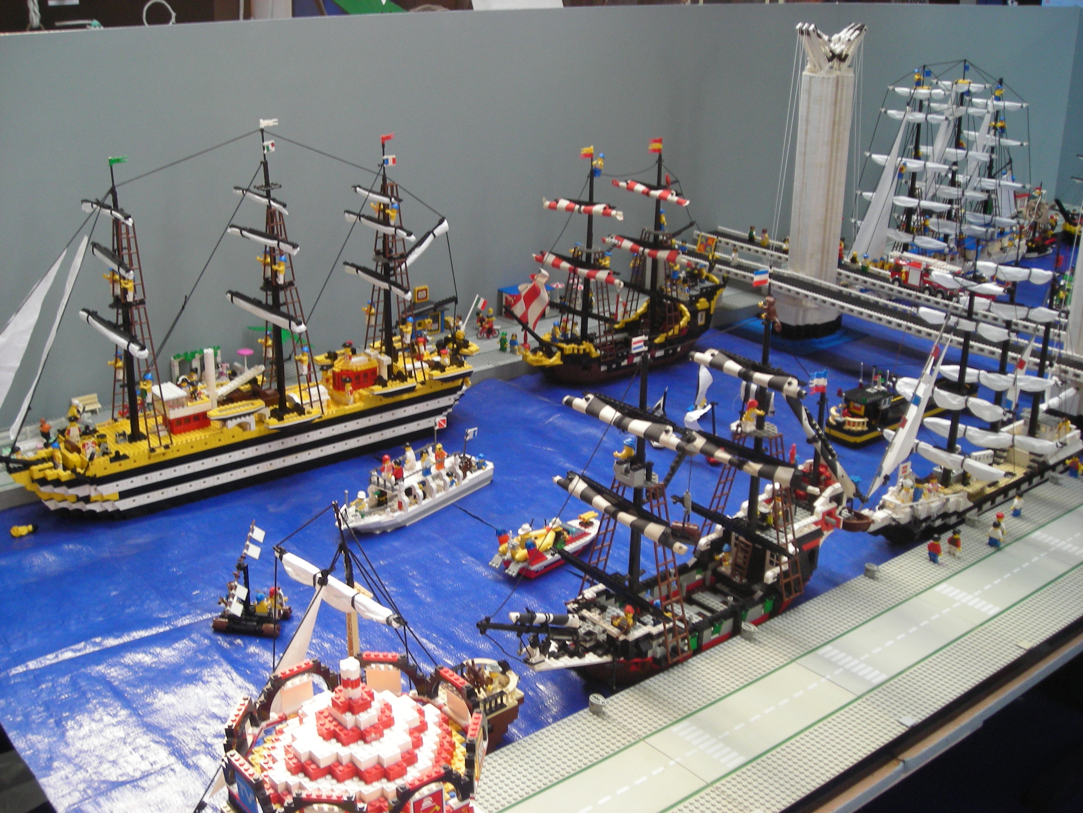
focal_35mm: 41
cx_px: 542
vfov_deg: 35.1
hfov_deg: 45.8
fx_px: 1283
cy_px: 406
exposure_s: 1/30
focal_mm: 6.8
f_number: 3.3
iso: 144
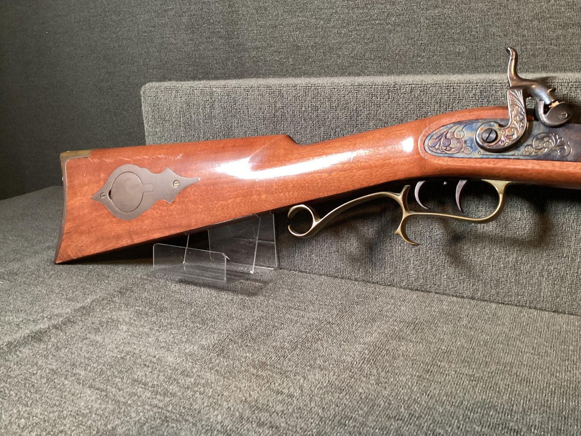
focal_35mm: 31
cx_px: 290
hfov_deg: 58.3
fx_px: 520
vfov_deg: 45.4
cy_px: 218
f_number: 2.4
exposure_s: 1/40
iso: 250
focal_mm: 3.3
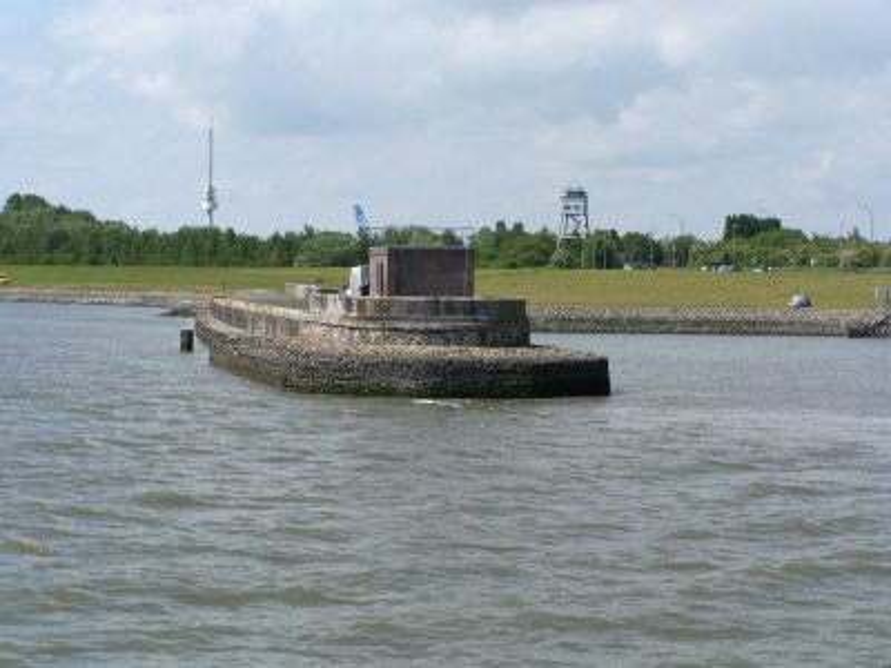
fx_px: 2111
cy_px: 334
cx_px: 446
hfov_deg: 23.8
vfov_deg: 18.0
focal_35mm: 82
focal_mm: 13.7
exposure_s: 1/800
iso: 80
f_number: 4.5
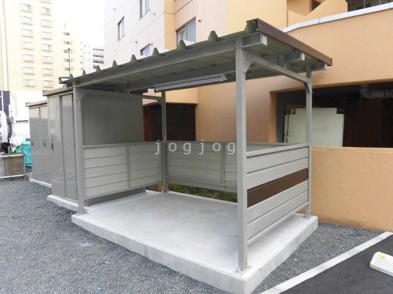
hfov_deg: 71.6
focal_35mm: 24
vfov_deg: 56.8
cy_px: 147
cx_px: 196
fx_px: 272
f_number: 3.1
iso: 100
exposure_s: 1/100
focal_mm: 4.3
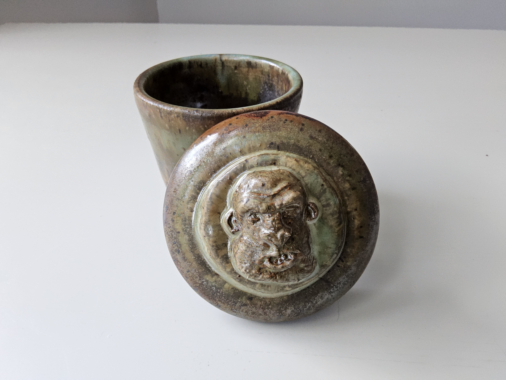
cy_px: 190
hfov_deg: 73.9
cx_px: 253
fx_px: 336
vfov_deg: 58.9
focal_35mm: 23
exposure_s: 1/120
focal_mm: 3.08
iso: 640
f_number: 2
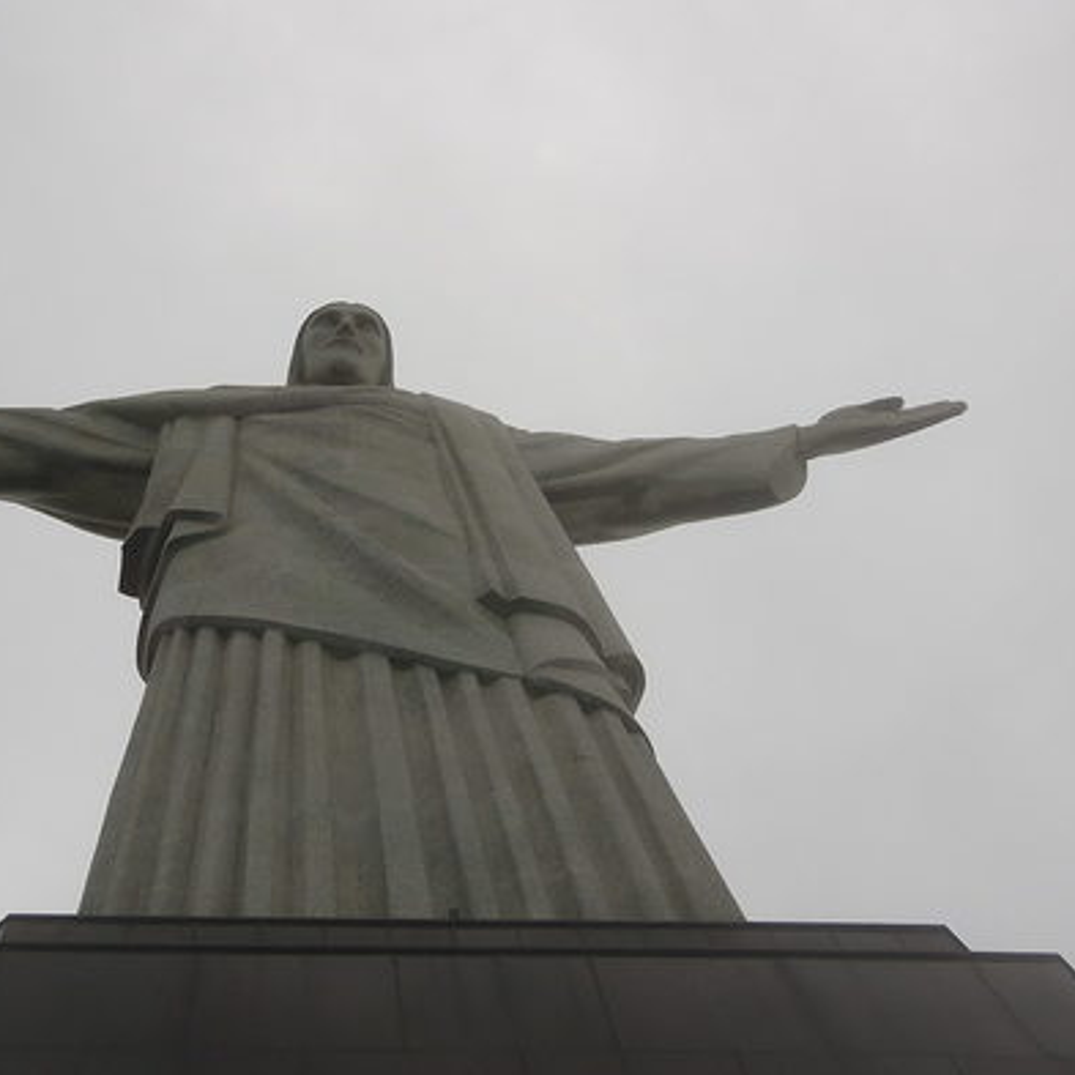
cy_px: 535
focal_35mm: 35
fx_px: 1230
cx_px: 347
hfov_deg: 46.4
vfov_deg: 47.2
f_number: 7.1
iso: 200
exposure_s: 1/1250
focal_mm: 18
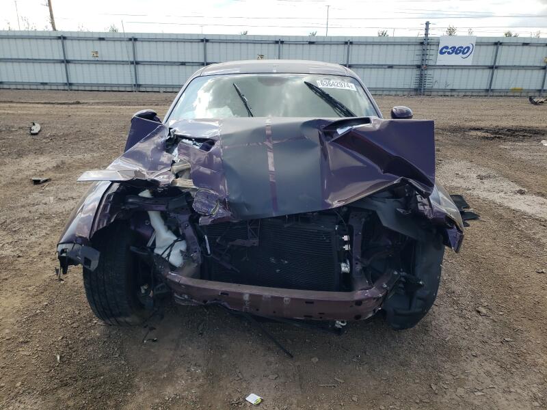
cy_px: 205
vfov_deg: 53.1
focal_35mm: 26
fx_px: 411
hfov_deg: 67.3
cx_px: 274
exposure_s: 1/1111
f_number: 1.5
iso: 50
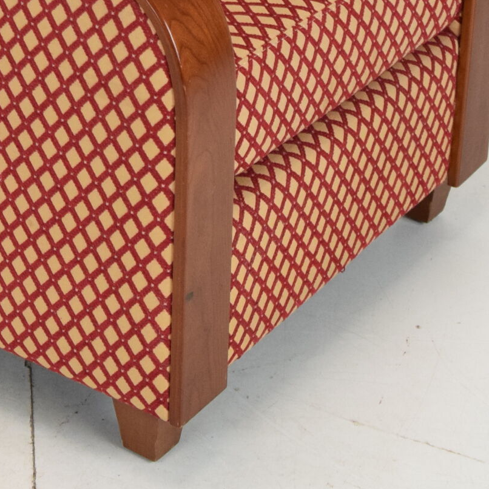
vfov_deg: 12.0
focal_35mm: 142
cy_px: -93
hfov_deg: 12.2
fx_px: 2269
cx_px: 38
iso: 1600
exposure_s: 1/160
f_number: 6.3
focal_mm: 30
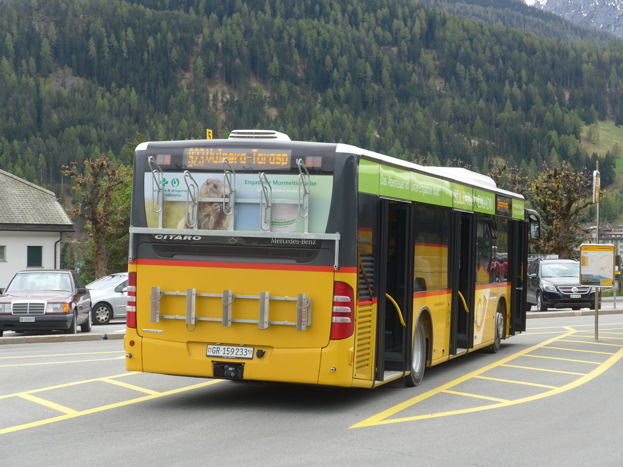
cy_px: 234
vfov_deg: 19.9
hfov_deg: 26.3
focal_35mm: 74
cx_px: 312
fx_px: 1332
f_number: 4.2
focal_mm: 15
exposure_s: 1/320
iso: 80
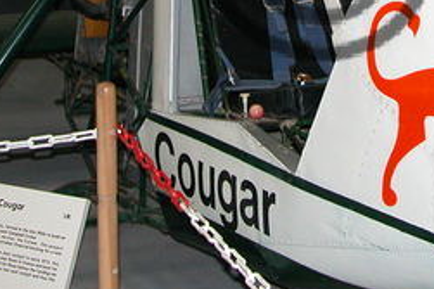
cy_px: -52
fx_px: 1397
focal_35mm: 116
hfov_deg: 17.6
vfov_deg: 11.6
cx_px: 320
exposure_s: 1/60
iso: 200
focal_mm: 8.9
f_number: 2.8
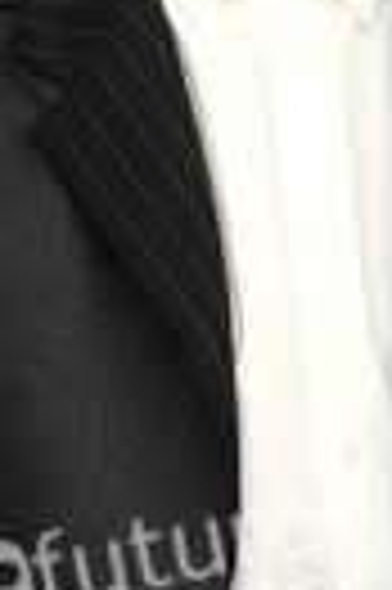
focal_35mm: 919
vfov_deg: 2.2
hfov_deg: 1.5
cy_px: -68
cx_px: 239
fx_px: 15049
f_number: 5.6
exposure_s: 1/250
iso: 500
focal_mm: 300
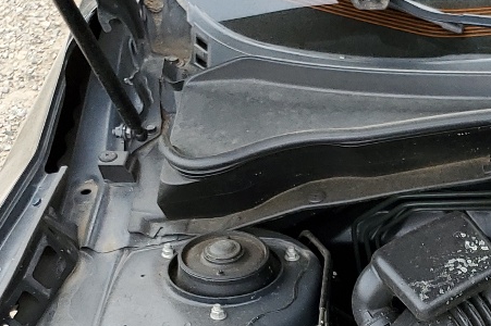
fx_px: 1308
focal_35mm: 96
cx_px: 677
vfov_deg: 12.9
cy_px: 582
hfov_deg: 19.3
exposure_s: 1/217
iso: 50
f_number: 1.5
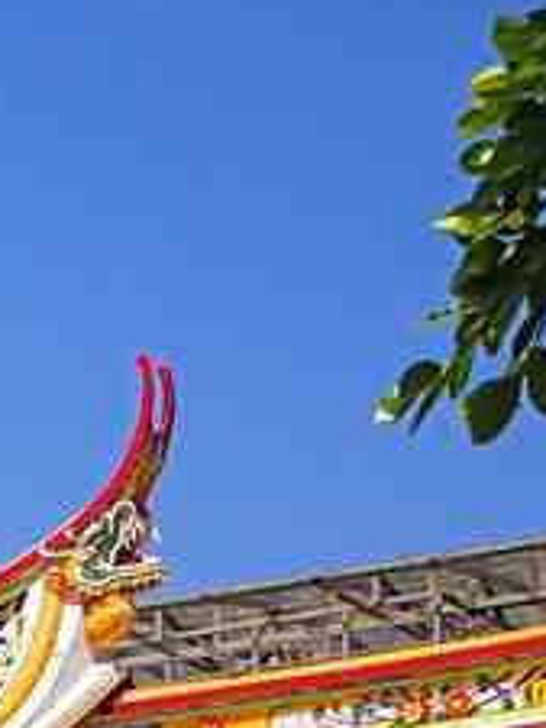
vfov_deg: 9.7
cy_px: 1382
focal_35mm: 192
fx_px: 4034
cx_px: -976
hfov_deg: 7.1
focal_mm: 3.95
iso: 50
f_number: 2.2
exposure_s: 1/1323
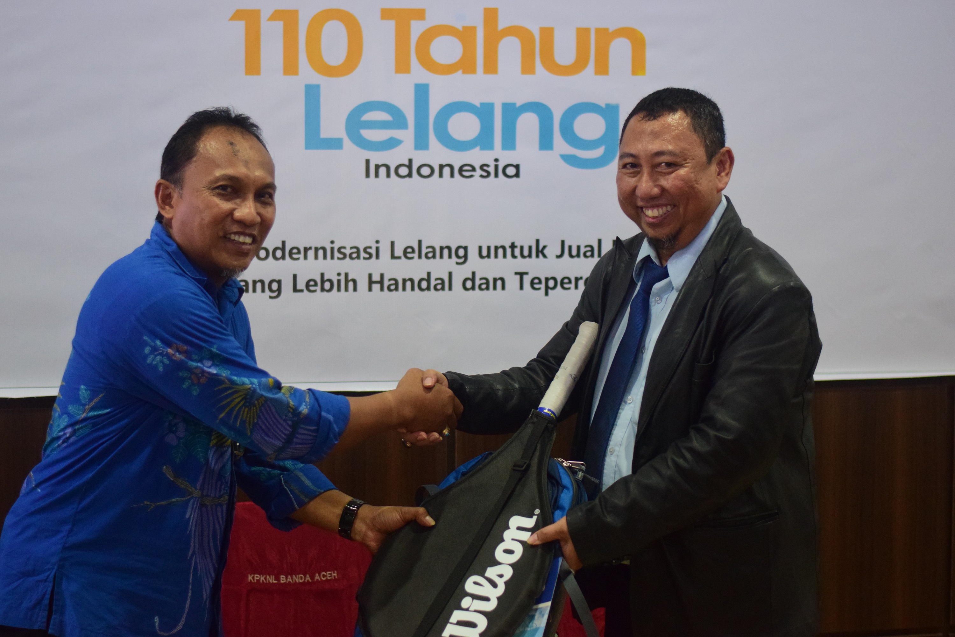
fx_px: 1989
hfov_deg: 27.0
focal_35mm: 75
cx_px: 478
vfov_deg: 18.2
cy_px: 318
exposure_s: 1/250
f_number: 1.8
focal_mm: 50
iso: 2000
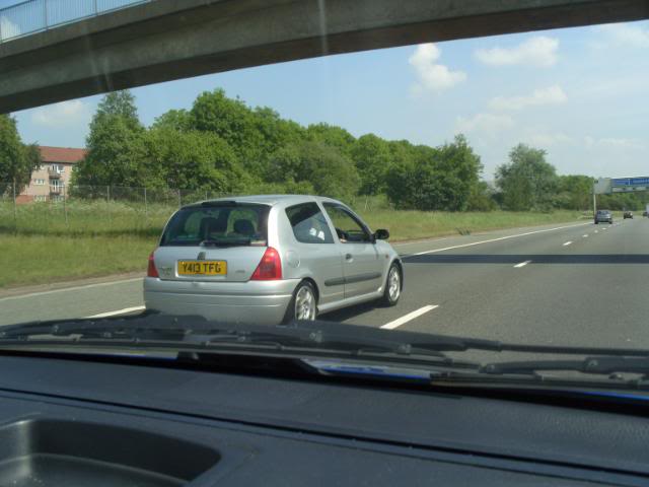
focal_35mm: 35
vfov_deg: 40.7
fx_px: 656
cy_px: 244
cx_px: 324
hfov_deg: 52.6
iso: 80
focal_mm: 7.8
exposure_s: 1/350
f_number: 5.7
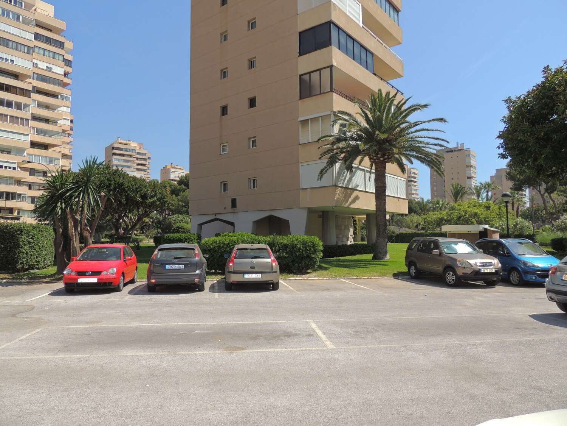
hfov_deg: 71.6
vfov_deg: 56.8
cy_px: 213
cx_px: 284
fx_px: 393
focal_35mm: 24
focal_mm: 4.3
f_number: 3
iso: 100
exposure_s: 1/1250
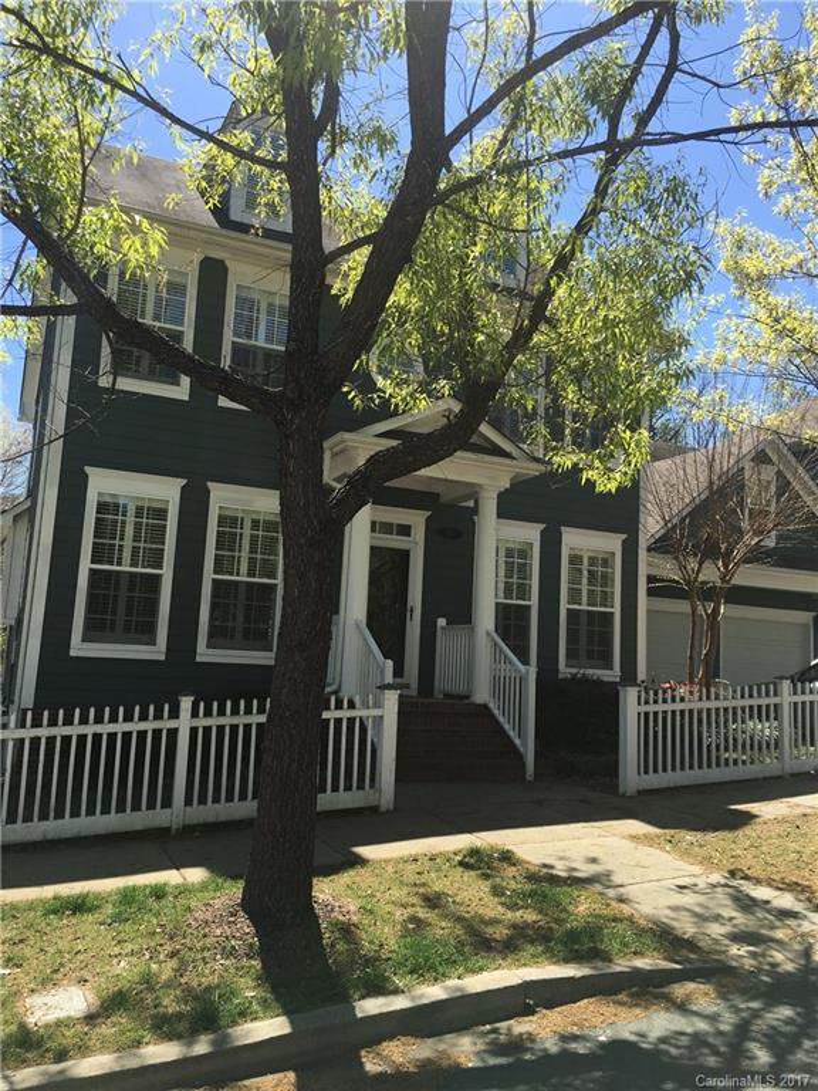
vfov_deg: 61.7
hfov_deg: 48.2
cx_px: 409
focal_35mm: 29
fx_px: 914
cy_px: 546
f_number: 2.2
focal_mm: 4.15
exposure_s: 1/1054
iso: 25
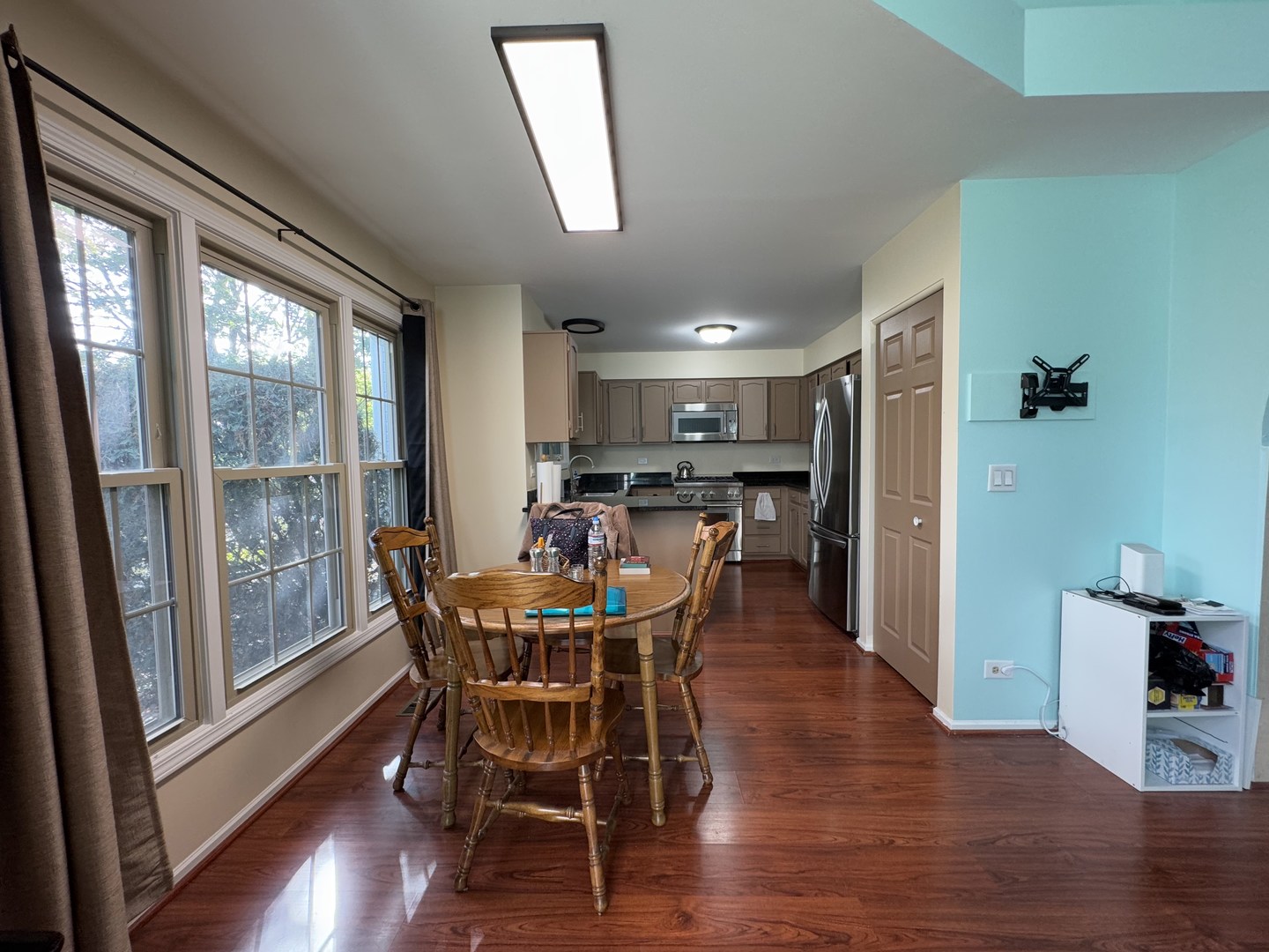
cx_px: 634
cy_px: 476
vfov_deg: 85.7
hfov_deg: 102.1
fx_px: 513
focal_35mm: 14
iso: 160
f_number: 2.2
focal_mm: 2.22
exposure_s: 1/60
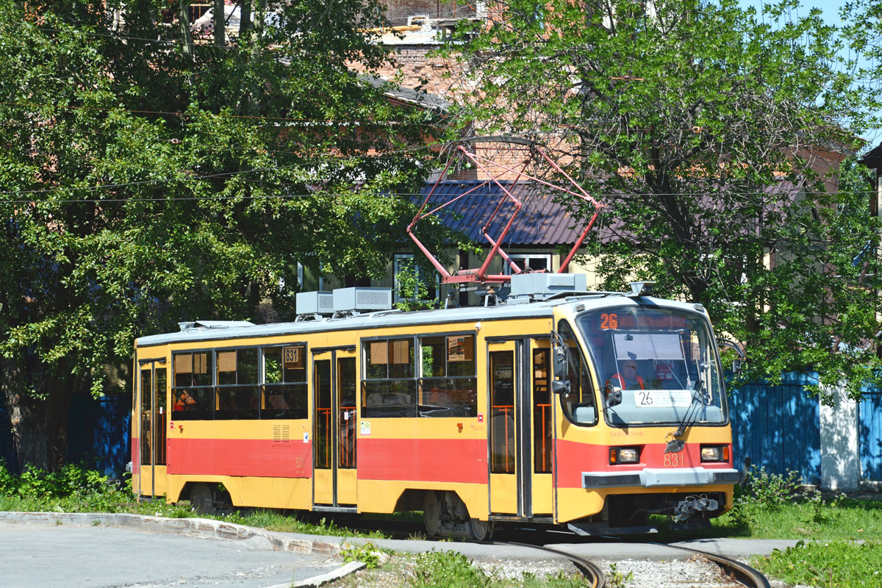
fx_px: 2572
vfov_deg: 13.0
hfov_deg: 19.5
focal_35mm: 105
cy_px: 294
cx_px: 441
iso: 100
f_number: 9
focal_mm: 70
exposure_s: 1/320
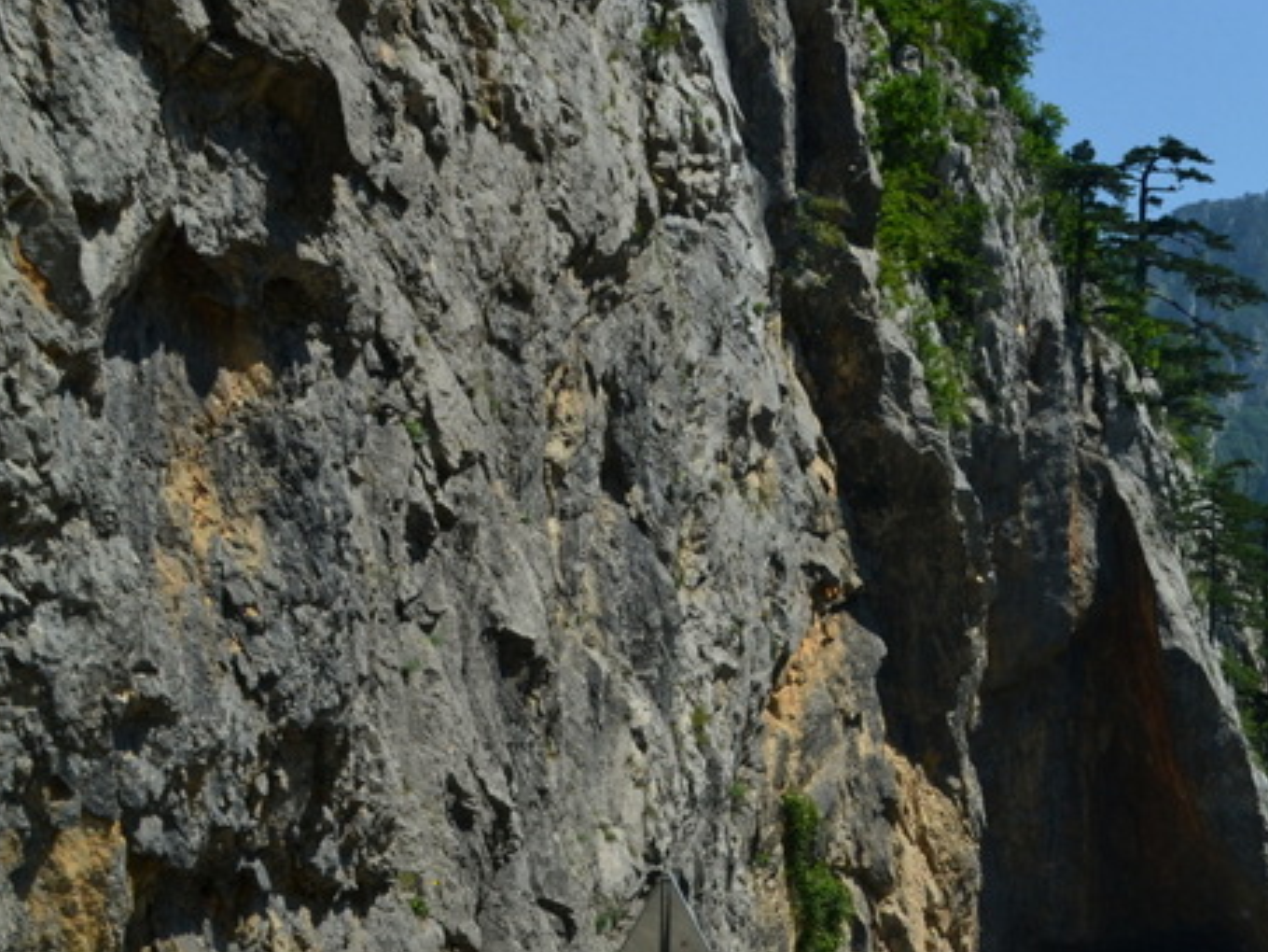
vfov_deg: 26.1
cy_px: 512
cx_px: 1083
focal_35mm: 56
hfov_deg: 33.0
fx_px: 2052
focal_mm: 22
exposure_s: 1/320
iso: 400
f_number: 11
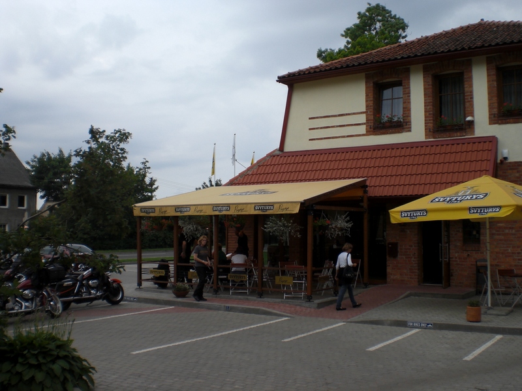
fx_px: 573
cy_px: 196
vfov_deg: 37.7
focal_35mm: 38
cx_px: 261
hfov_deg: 49.0
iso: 50
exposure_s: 1/320
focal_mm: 6.3
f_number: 4.4
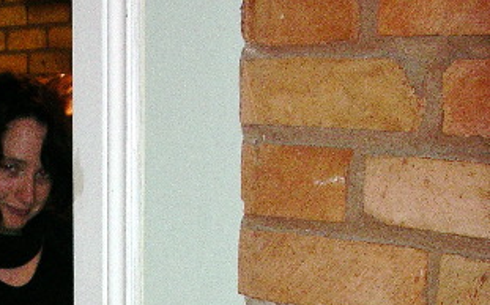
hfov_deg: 20.1
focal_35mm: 101
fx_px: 1348
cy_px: 491
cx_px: 24
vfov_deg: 12.2
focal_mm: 7.8
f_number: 2.8
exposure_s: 1/40
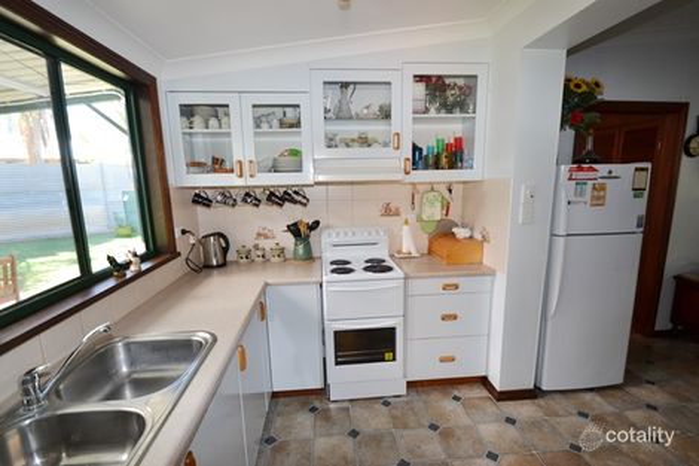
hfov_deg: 95.0
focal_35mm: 16
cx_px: 350
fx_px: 320
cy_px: 233
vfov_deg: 72.0
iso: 400
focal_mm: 11
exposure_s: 1/60
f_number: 4
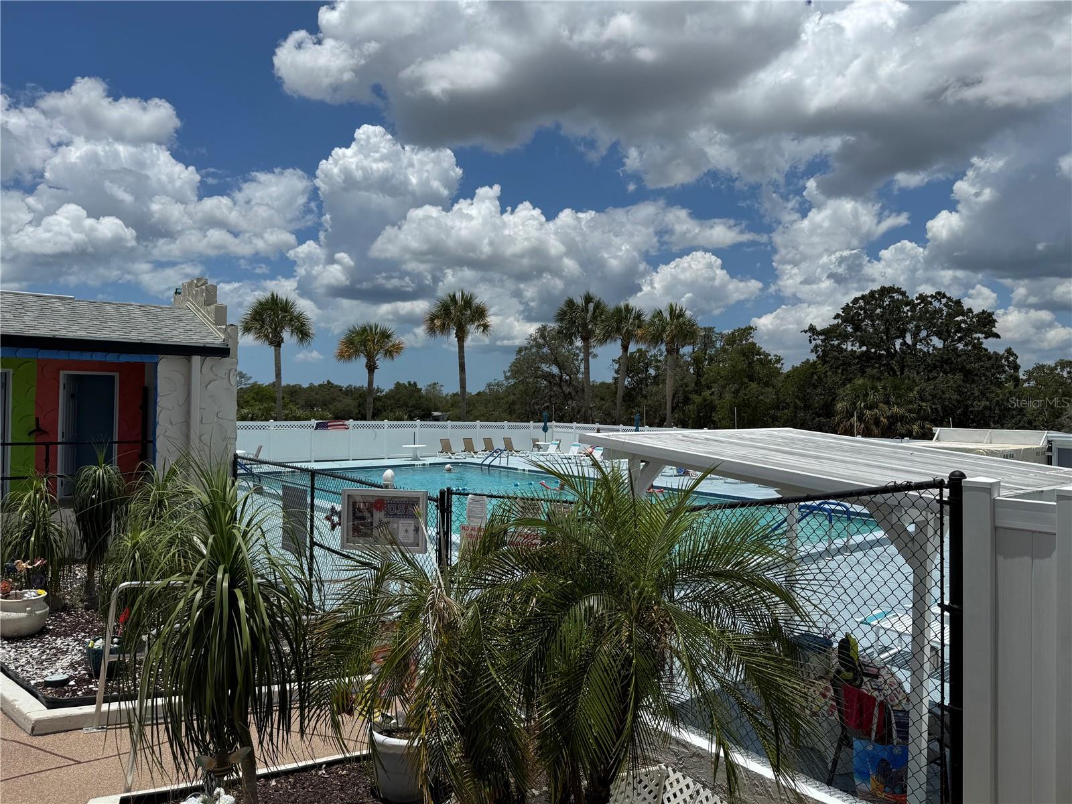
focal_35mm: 24
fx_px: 743
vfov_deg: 56.8
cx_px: 536
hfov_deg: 71.6
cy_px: 402
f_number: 1.78
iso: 80
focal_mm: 6.76
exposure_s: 1/10417
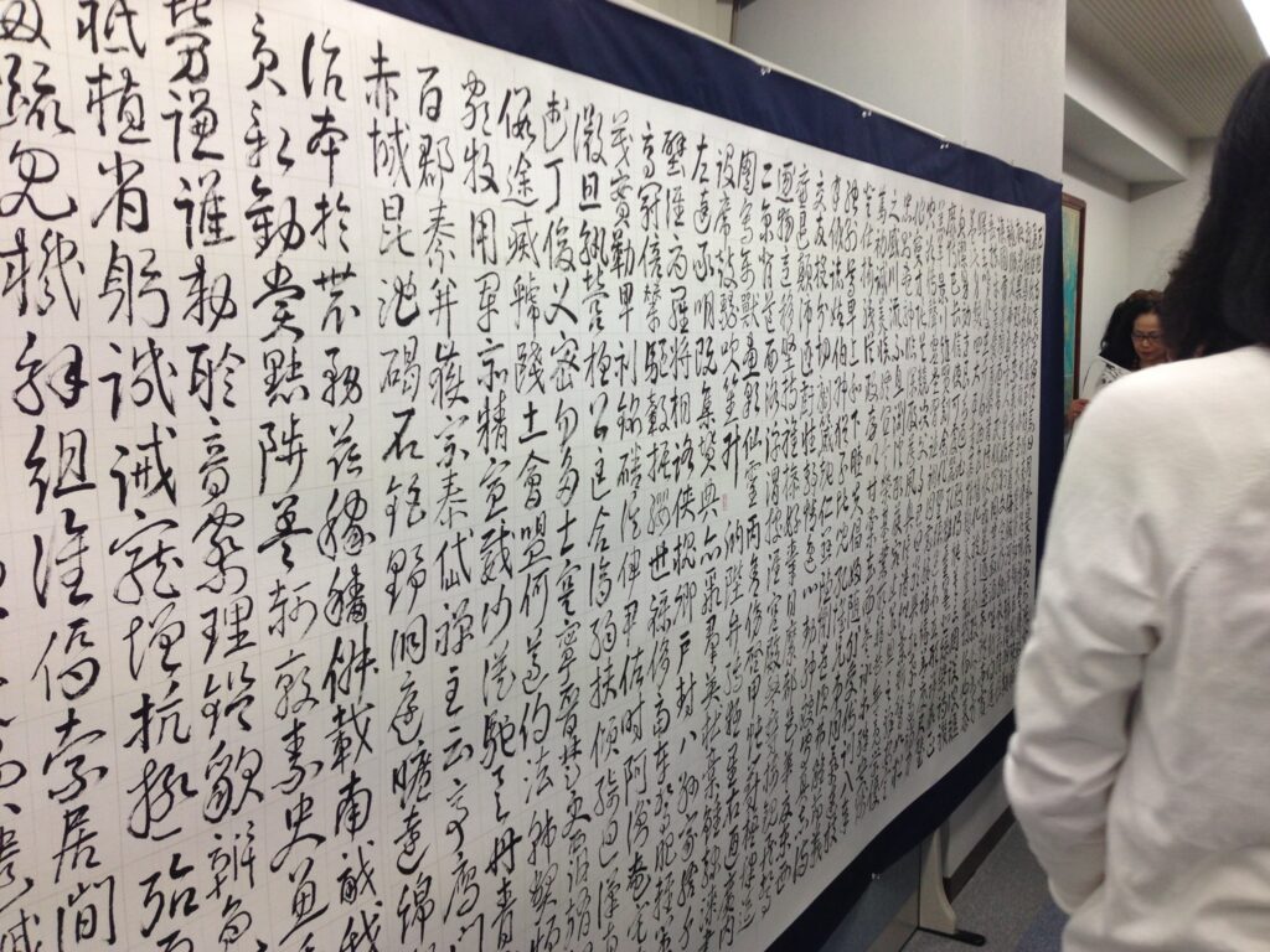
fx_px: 1211
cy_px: 476
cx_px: 635
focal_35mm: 33
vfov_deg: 42.9
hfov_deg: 55.4
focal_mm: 4.13
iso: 64
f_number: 2.4
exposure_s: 1/60
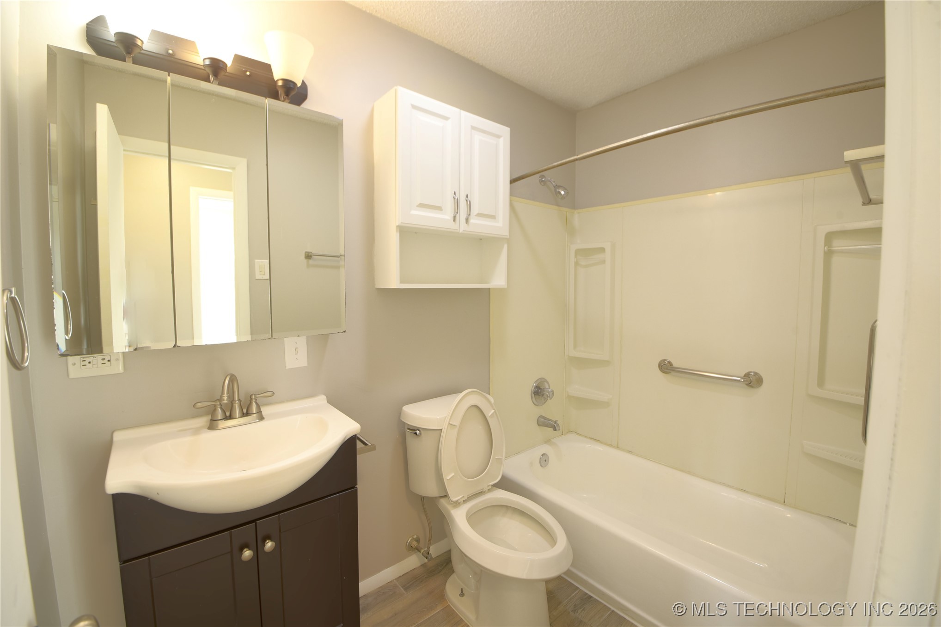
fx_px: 392
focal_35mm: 15
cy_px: 314
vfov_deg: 77.3
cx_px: 470
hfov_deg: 100.4
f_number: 8
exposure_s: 1/15
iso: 400
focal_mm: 15
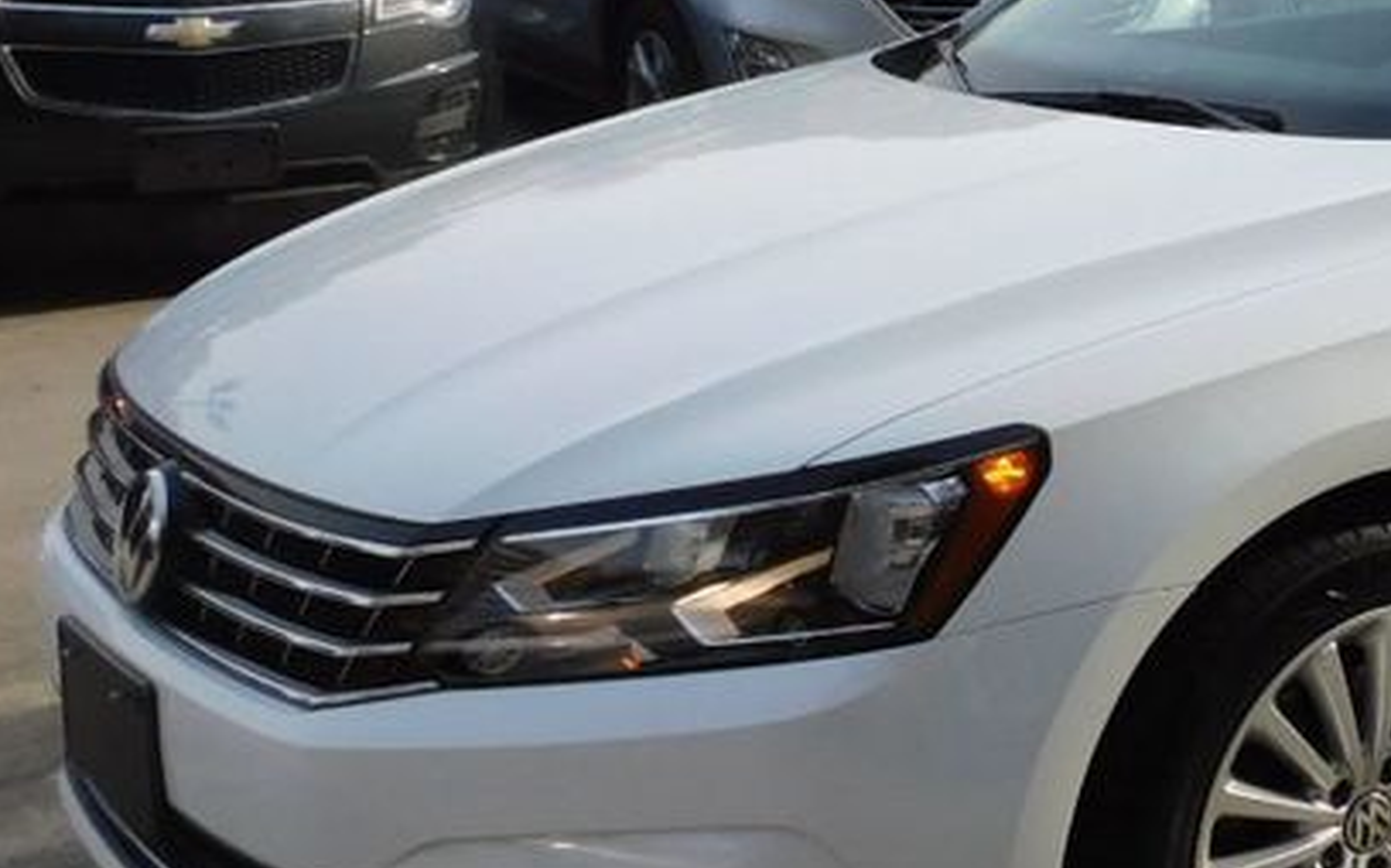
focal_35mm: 64
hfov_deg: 27.9
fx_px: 2425
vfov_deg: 20.2
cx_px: 1682
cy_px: 232
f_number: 3.3
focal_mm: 4.3
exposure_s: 1/1000
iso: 125
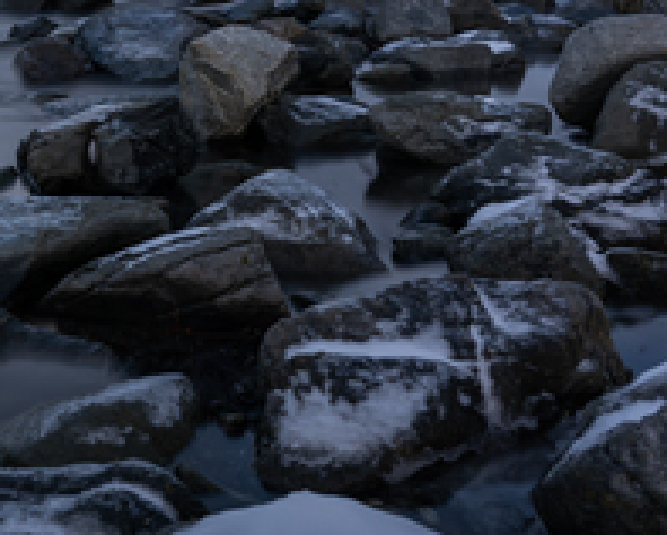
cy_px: 69
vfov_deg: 26.0
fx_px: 1126
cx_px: 10
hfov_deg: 30.8
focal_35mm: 57
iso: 2000
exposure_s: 25
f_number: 4
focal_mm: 26
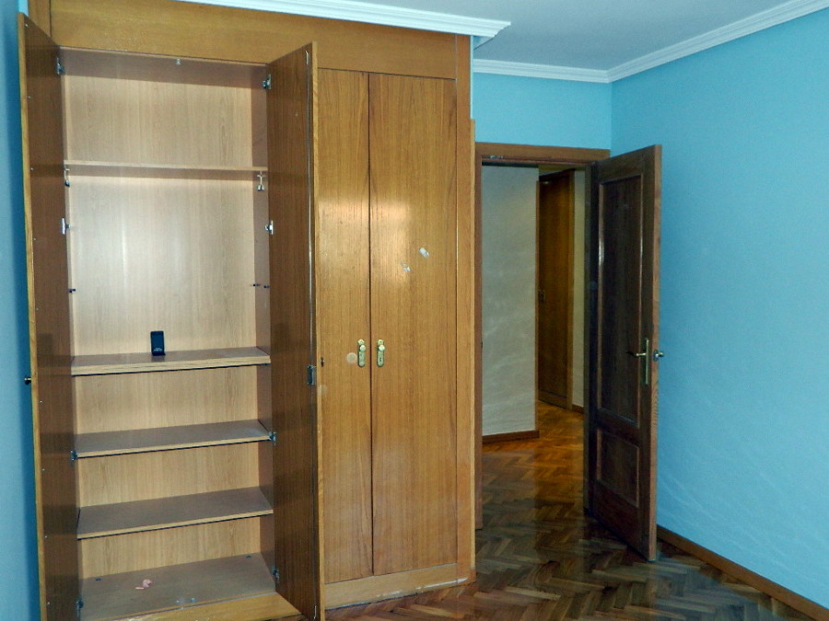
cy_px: 310
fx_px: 742
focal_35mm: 31
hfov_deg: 58.4
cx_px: 414
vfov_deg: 45.4
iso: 200
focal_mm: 5.6
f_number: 3.2
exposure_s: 1/30
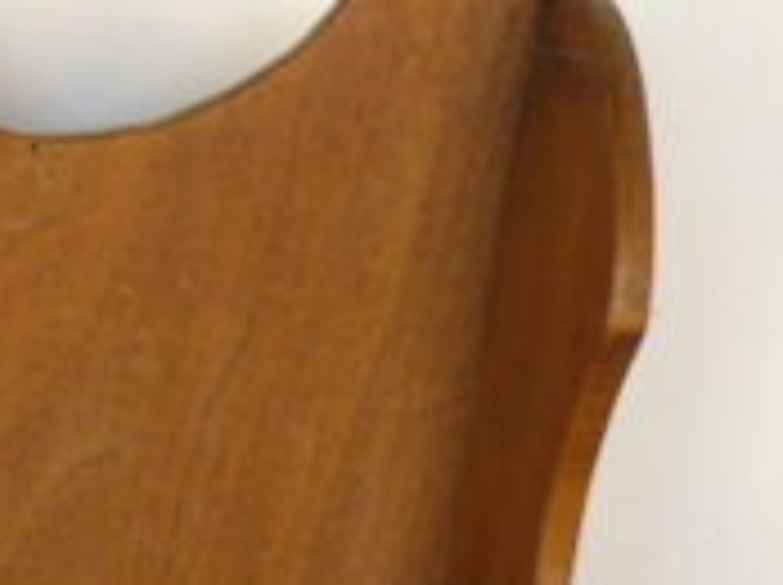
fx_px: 2914
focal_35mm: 129
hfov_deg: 14.6
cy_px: 792
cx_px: -256
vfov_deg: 11.1
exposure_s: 1/30
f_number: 2.8
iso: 160
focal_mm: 5.8
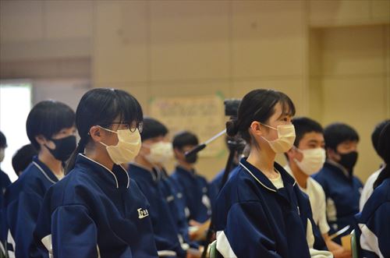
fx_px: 2675
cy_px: 129
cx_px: 195
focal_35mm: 248
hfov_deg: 8.3
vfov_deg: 5.5
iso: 2500
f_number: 5.6
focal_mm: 165
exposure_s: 1/100
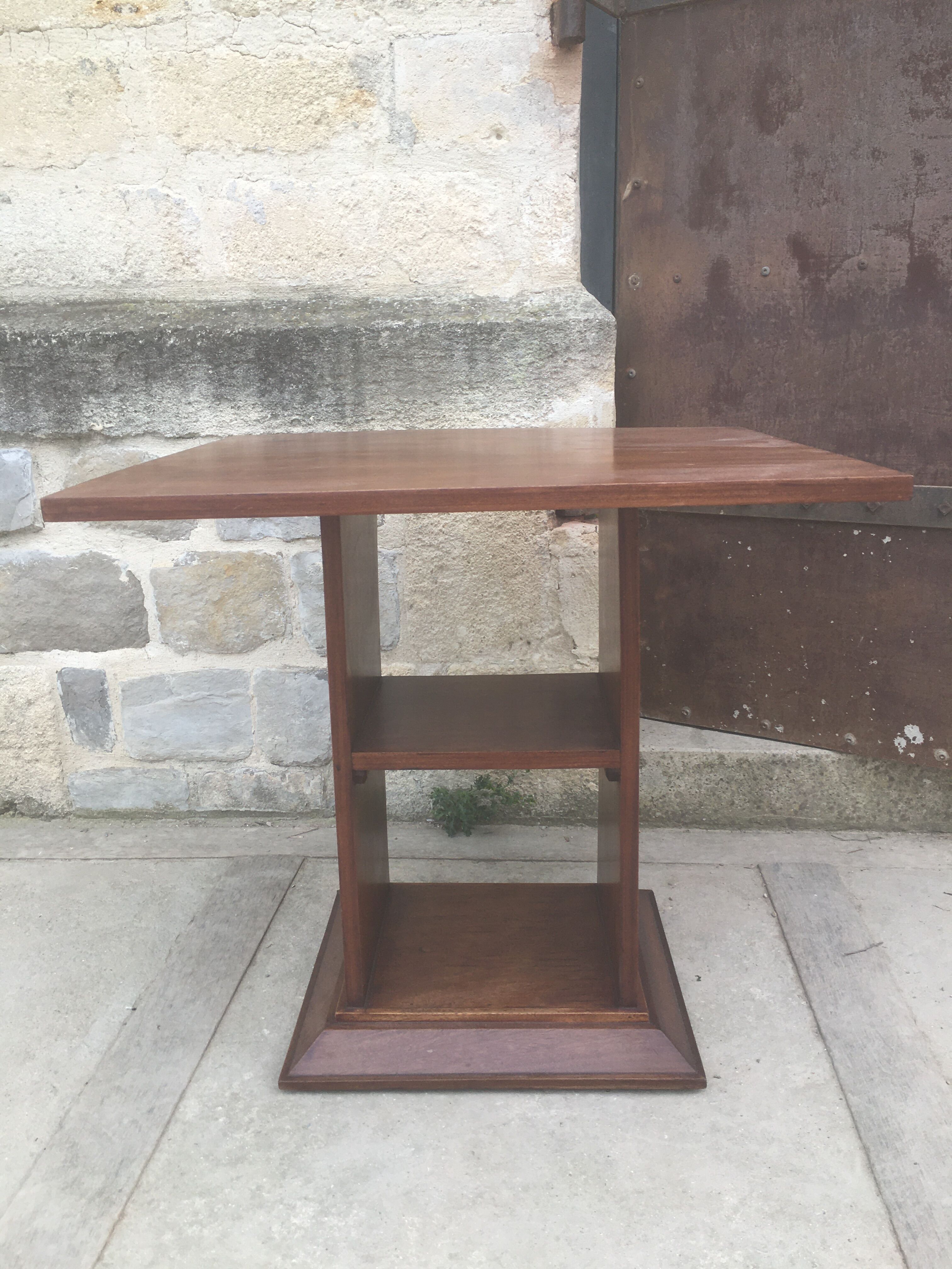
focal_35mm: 29
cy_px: 634
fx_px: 1063
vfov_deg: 61.7
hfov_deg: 48.2
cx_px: 476
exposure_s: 1/466
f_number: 2.2
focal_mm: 4.15
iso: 25
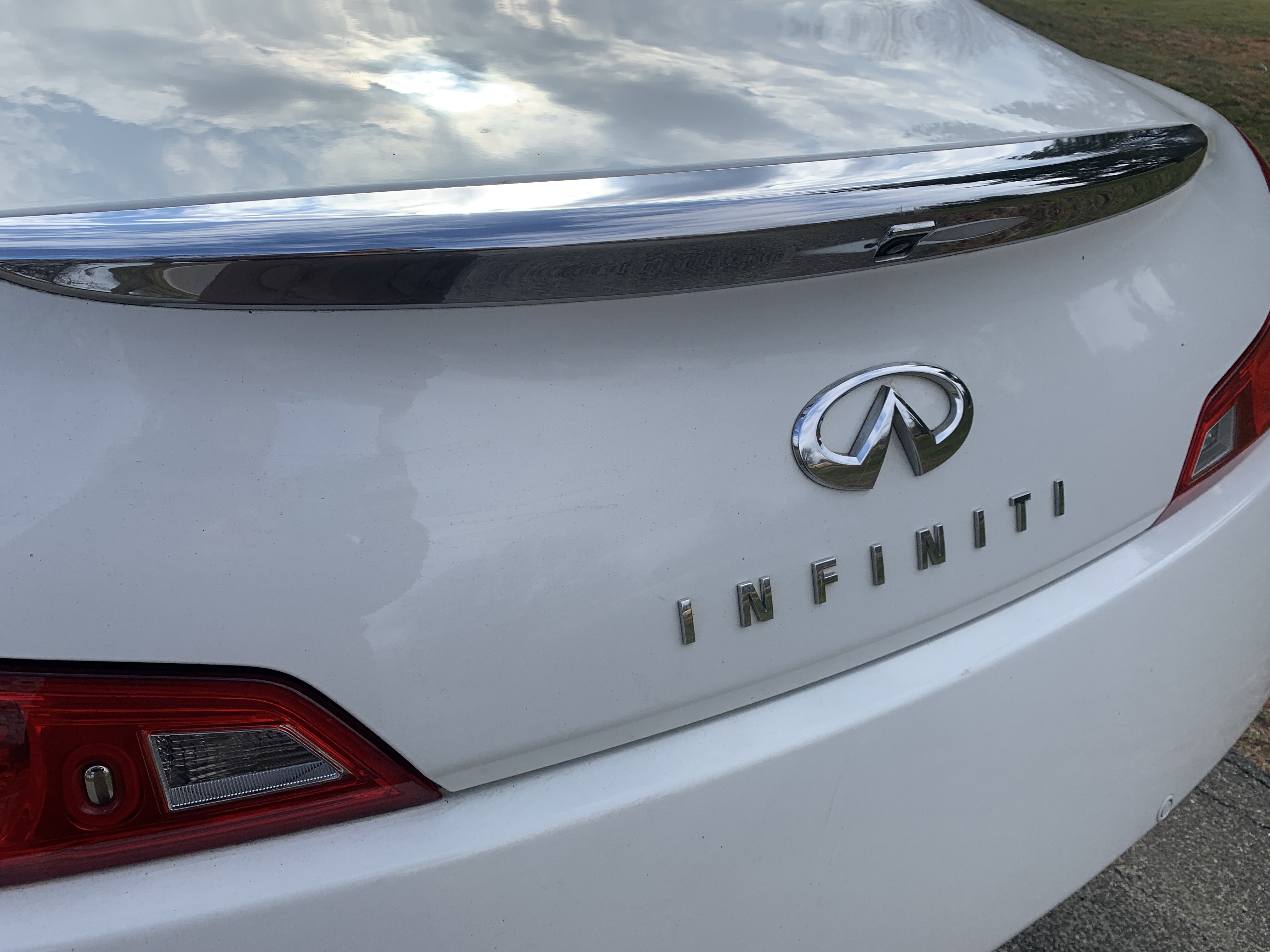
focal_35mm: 26
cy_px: 476
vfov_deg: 53.1
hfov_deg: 67.3
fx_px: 954
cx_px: 635
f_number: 1.8
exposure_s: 1/1992
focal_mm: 4.25
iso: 25
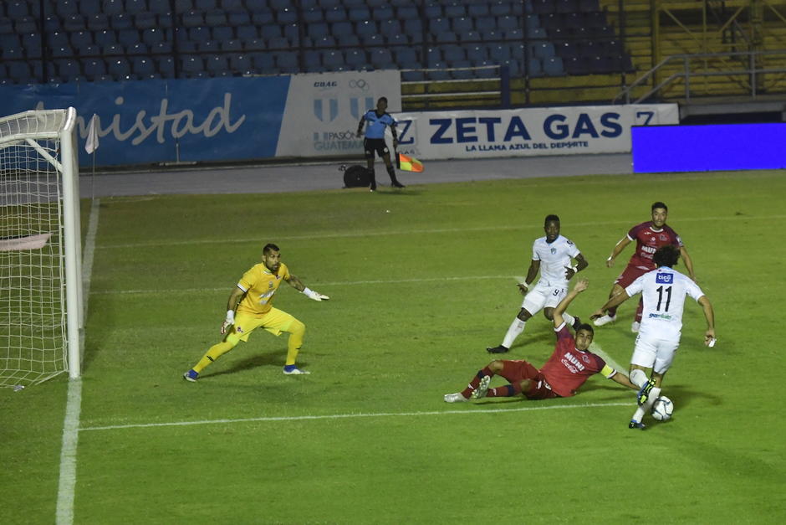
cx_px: 393
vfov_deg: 7.6
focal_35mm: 180
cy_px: 262
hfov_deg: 11.4
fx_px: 3930
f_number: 2.8
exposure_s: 1/2000
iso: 3200
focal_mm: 120
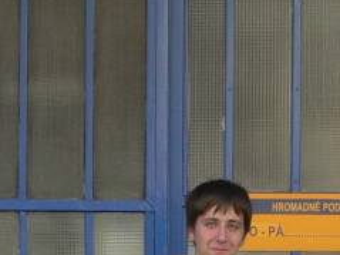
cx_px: -61
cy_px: 417
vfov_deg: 7.6
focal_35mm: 191
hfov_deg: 10.2
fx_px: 1875
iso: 100
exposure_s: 1/100
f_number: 5
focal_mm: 7.4
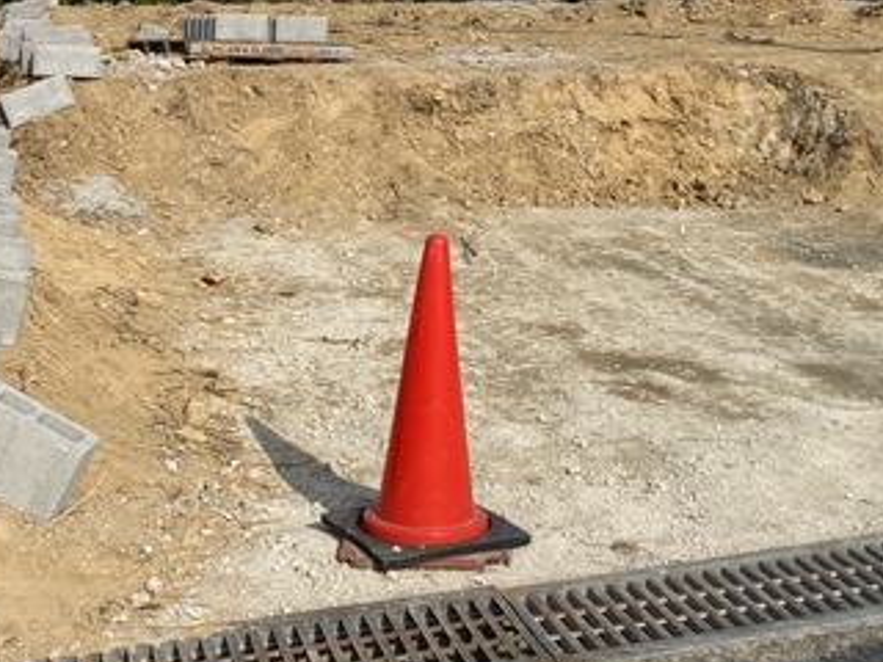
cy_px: 41
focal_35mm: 56
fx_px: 1428
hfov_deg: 34.2
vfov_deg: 25.2
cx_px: 535
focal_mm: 3.99
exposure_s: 1/2433
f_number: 1.8
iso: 20
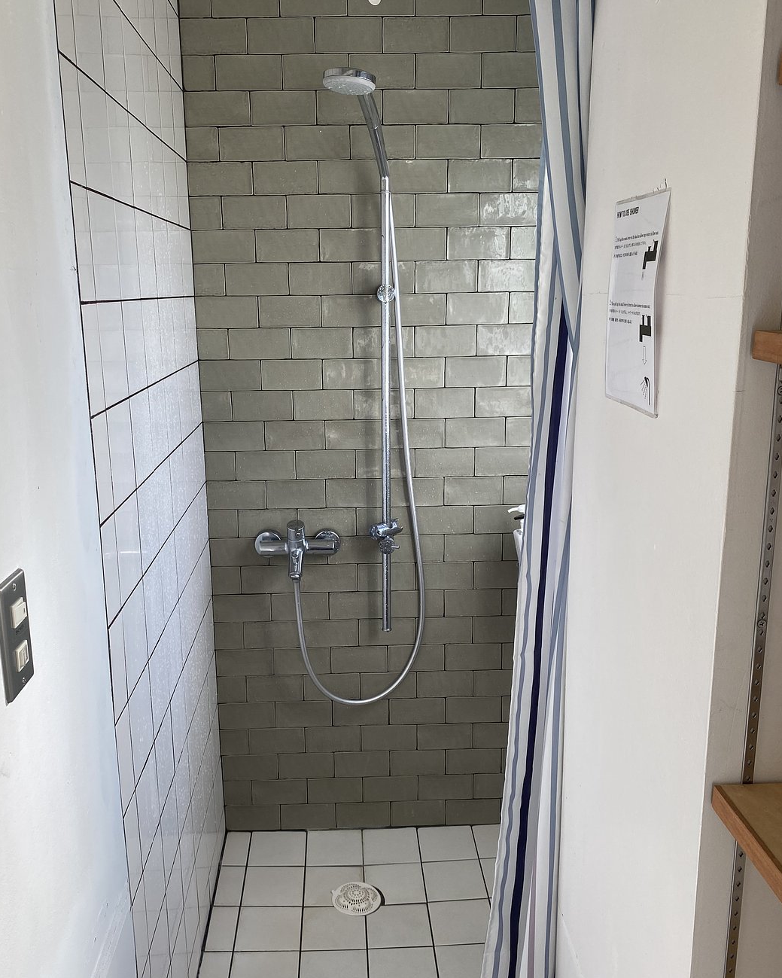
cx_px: 365
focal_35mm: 30
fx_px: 868
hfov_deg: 48.5
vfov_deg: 58.8
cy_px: 504
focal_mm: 4.25
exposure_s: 1/230
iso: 32
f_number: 1.8
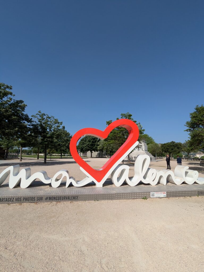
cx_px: 102
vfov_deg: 94.5
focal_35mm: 16
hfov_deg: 78.1
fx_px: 126
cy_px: 136
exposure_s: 1/2703
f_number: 2.2
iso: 51
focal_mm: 2.35
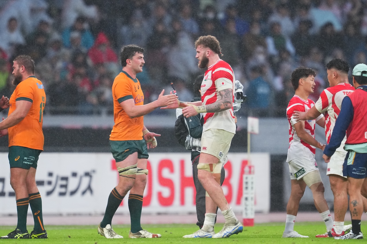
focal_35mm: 840
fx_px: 8562
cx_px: 184
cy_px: 122
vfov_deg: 1.6
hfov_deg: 2.5
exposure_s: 1/500
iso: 2500
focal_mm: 560
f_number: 4
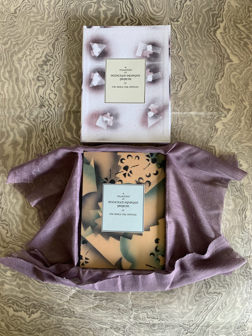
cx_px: 126
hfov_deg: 53.1
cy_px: 168
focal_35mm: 26
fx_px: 252
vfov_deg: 67.3
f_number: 1.8
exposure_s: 1/102
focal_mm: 4.25
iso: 100
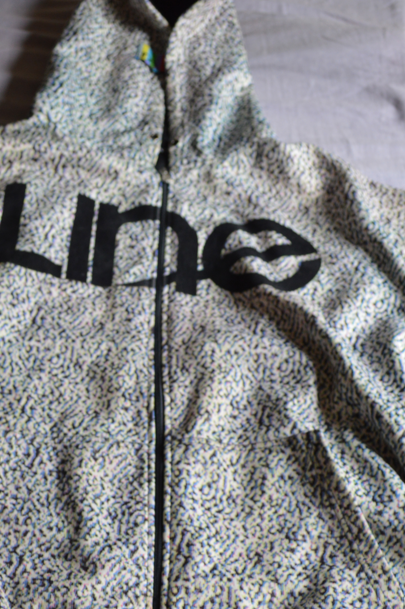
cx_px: 133
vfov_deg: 32.6
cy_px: 405
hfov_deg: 22.1
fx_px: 1031
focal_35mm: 61
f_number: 4
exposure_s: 1/30
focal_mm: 24
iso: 400
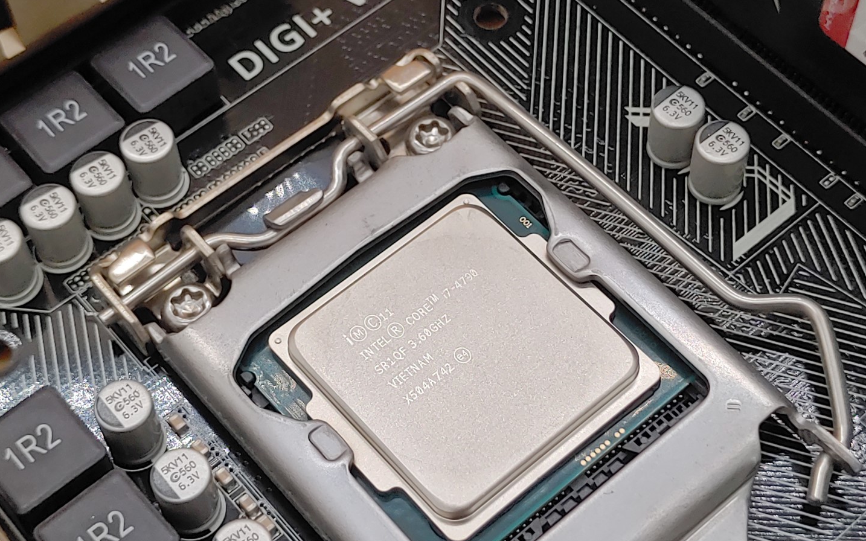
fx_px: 1558
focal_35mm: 66
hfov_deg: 31.1
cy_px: 267
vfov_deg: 19.7
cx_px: 433
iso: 50
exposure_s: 1/193
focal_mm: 4.36
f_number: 1.8
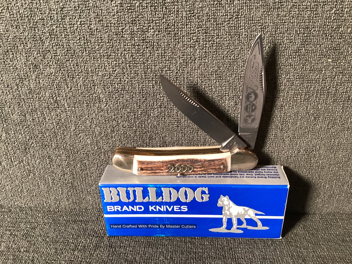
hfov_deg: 58.3
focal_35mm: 31
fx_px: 315
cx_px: 176
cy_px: 132
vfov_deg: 45.4
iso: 250
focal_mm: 3.3
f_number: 2.4
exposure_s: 1/33
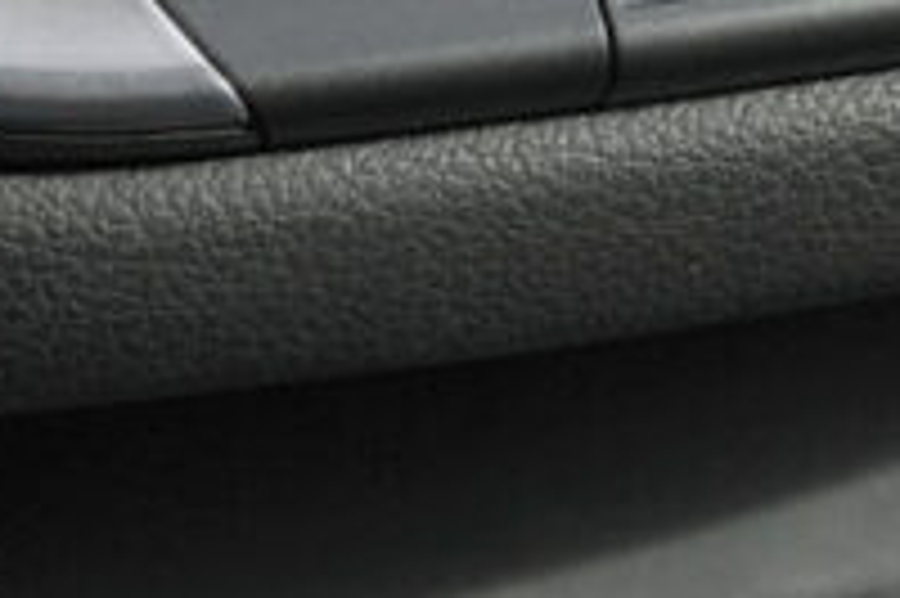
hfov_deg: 11.9
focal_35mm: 169
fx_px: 4221
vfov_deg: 8.0
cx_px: 1048
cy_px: -227
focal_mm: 22.1
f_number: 10
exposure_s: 1/320
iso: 2000
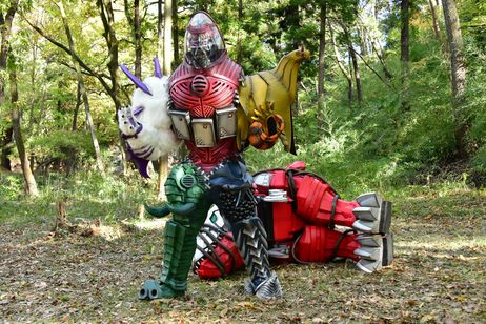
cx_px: 243
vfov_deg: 28.1
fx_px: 648
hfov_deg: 41.1
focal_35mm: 48
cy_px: 162
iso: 4000
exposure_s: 1/320
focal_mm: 48
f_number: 8
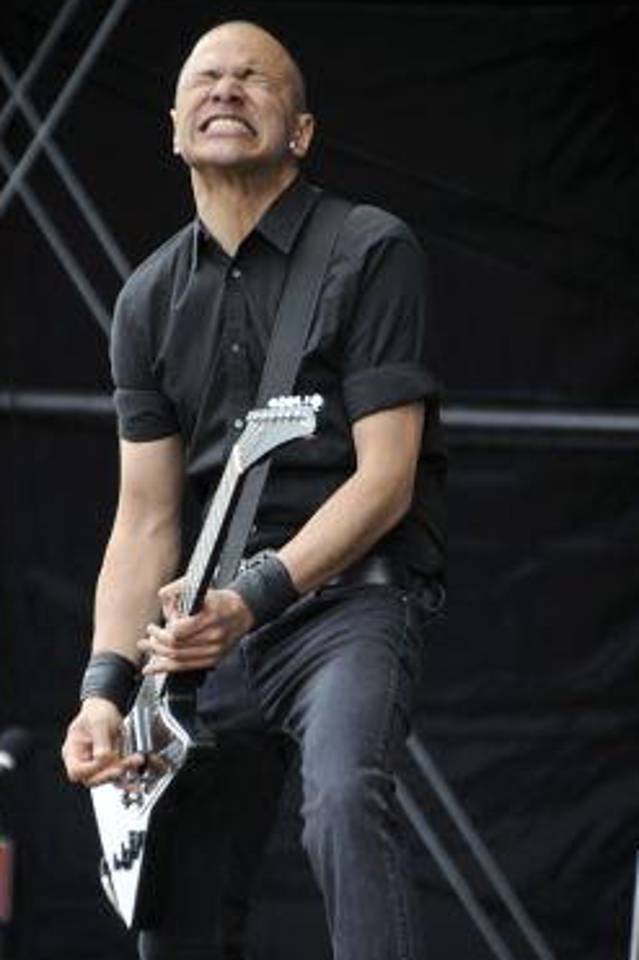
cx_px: 316
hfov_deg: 3.1
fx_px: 11645
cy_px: 481
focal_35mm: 437
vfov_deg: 4.7
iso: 250
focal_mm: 270
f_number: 6.3
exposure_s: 1/160
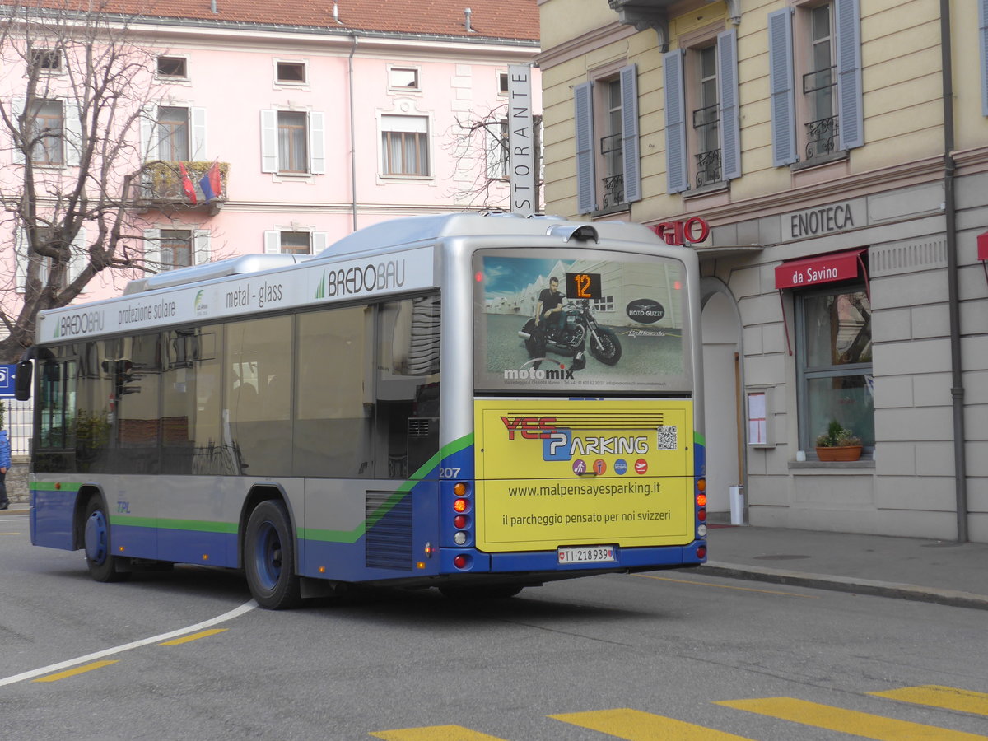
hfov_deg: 26.3
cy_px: 370
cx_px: 494
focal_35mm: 74
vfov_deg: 19.9
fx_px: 2112
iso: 100
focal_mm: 15
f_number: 4.2
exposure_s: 1/320
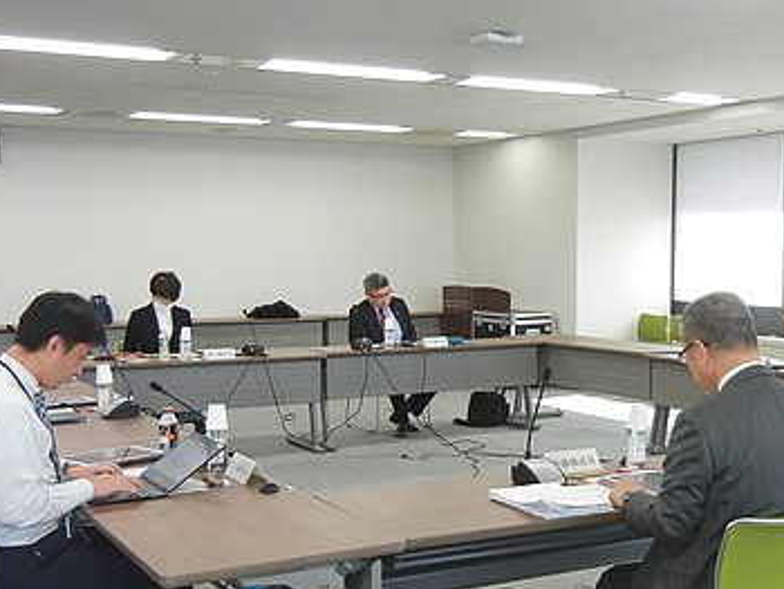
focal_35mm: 48
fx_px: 1088
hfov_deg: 39.3
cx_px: 506
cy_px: 399
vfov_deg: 30.1
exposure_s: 1/35
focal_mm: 5.4
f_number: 3.5
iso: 160
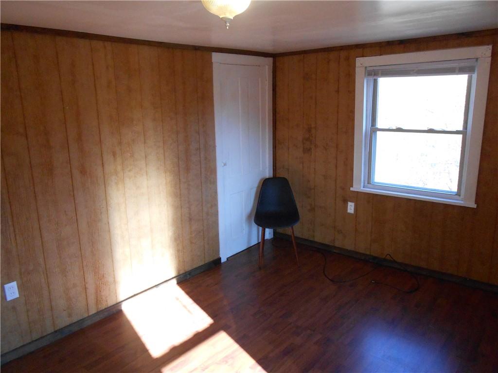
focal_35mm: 26
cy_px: 186
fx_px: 374
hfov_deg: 67.3
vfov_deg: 53.1
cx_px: 249
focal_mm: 4.6
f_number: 3.5
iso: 500
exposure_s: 1/125
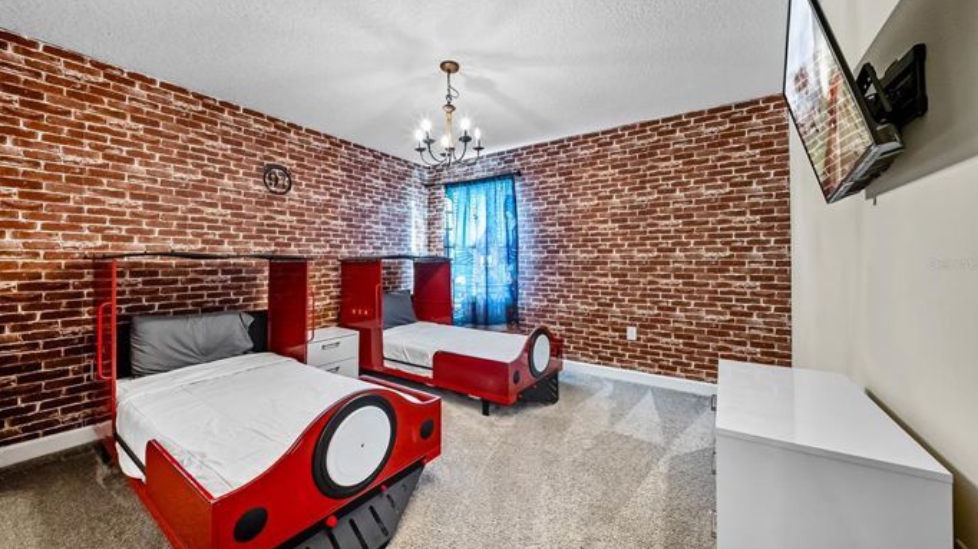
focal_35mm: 13
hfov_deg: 110.8
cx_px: 480
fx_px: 337
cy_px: 264
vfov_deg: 78.3
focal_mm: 12
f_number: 5.6
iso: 1000
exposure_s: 1/5
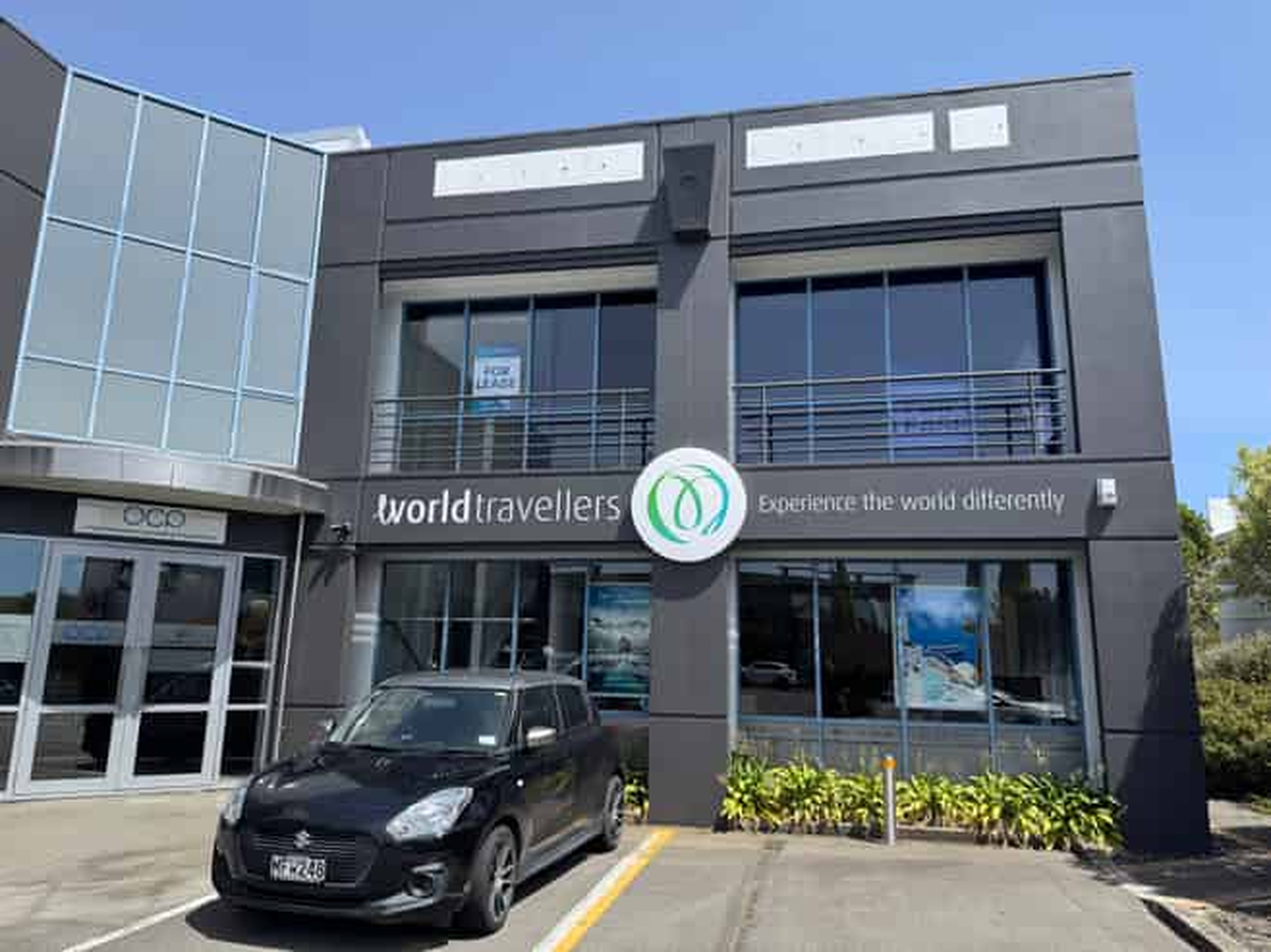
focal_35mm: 24
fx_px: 881
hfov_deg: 71.6
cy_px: 476
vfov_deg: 56.8
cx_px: 636
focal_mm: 6.76
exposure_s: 1/2959
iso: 80
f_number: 1.78
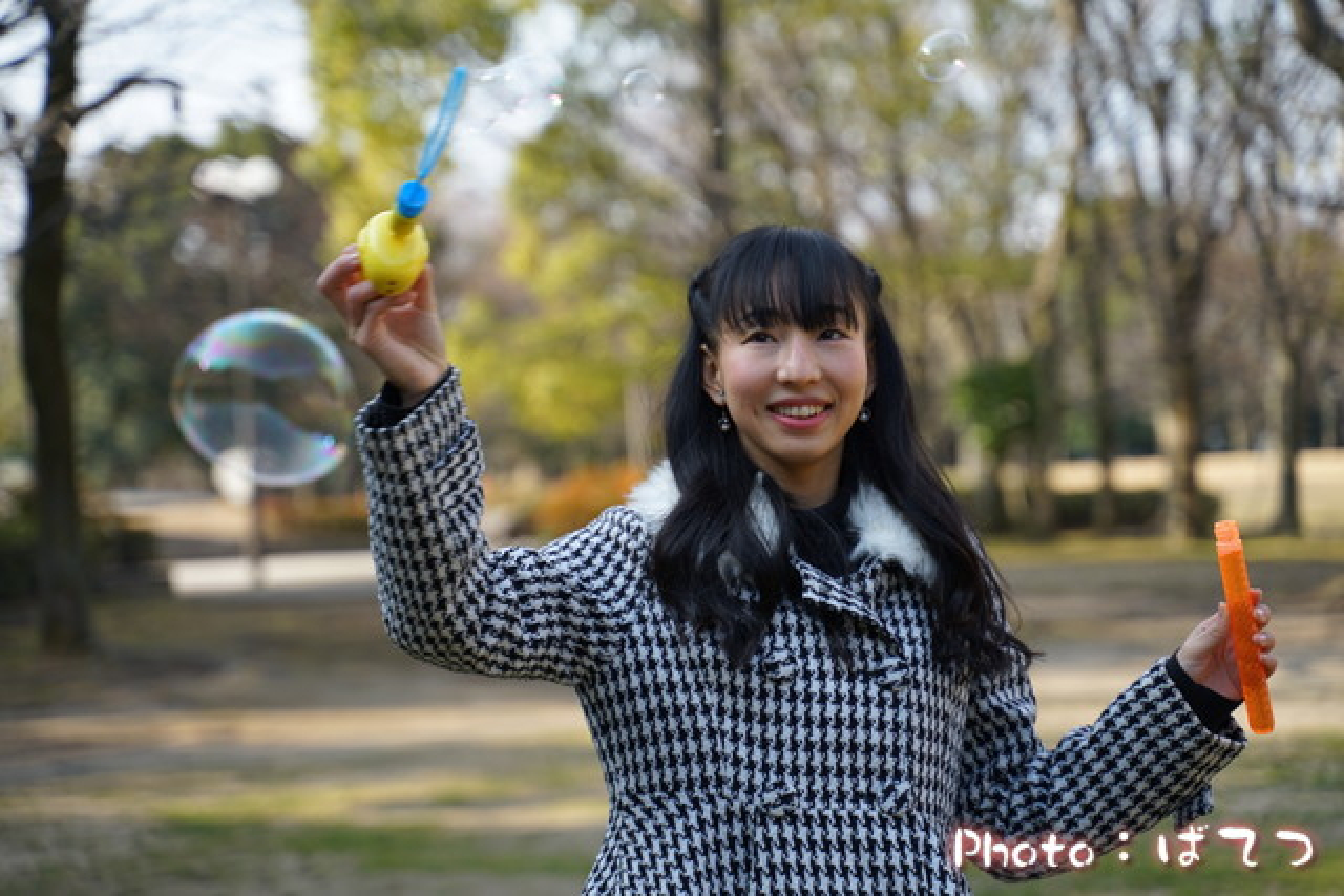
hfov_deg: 27.0
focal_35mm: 75
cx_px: 672
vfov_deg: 18.2
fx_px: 2800
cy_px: 448
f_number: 3.2
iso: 100
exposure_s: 1/500
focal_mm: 75
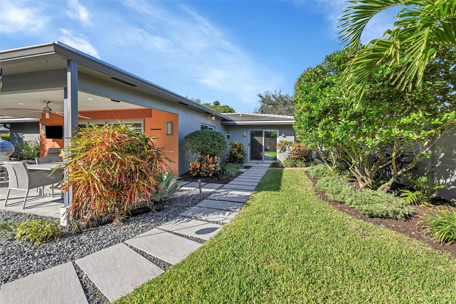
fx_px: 177
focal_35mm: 14
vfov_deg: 81.2
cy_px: 152
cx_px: 228
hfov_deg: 104.3
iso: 64
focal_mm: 14
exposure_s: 1/30
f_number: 8
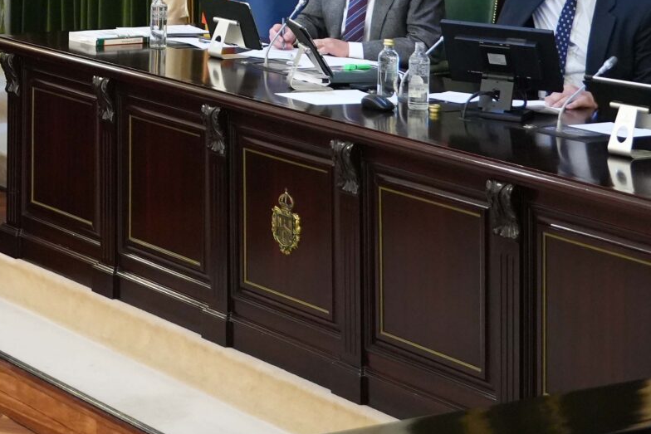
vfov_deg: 11.7
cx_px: -106
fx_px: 2007
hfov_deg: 17.6
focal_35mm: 111
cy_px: -270
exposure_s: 1/100
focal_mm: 34
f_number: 4
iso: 4000
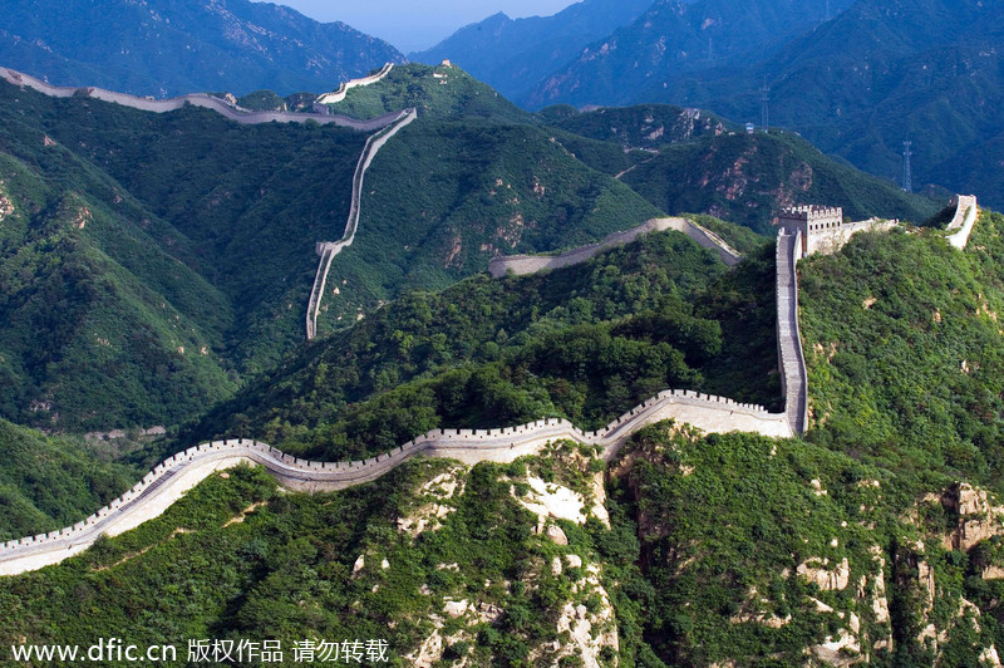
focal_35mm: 42
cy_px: 334
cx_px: 502
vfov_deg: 31.8
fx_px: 1170
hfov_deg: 46.4
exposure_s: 1/350
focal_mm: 28
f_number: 9.5
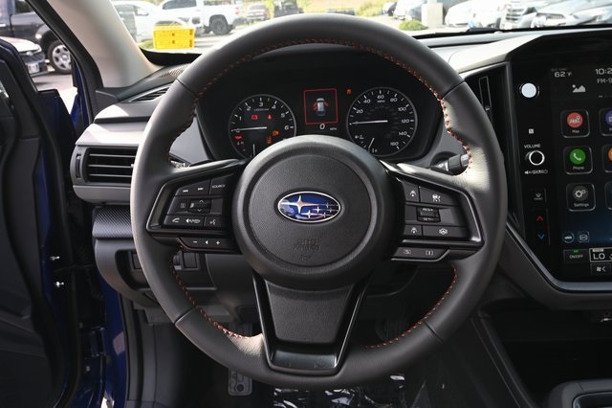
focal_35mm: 30
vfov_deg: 43.6
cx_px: 306
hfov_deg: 62.0
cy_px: 204
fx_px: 510
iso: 640
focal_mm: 30
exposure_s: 1/30
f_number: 16
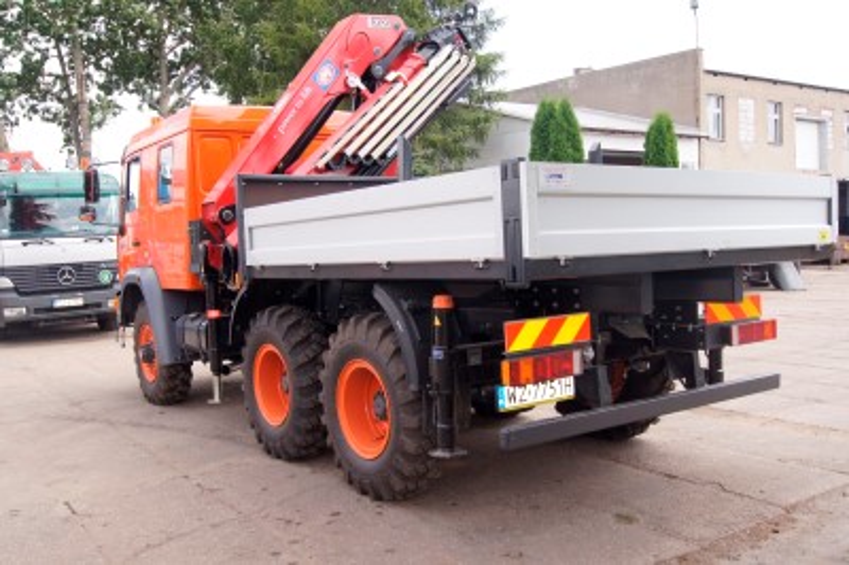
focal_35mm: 33
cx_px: 424
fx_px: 778
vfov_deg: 39.9
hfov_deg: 57.3
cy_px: 282
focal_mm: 22
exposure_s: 1/80
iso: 100
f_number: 8
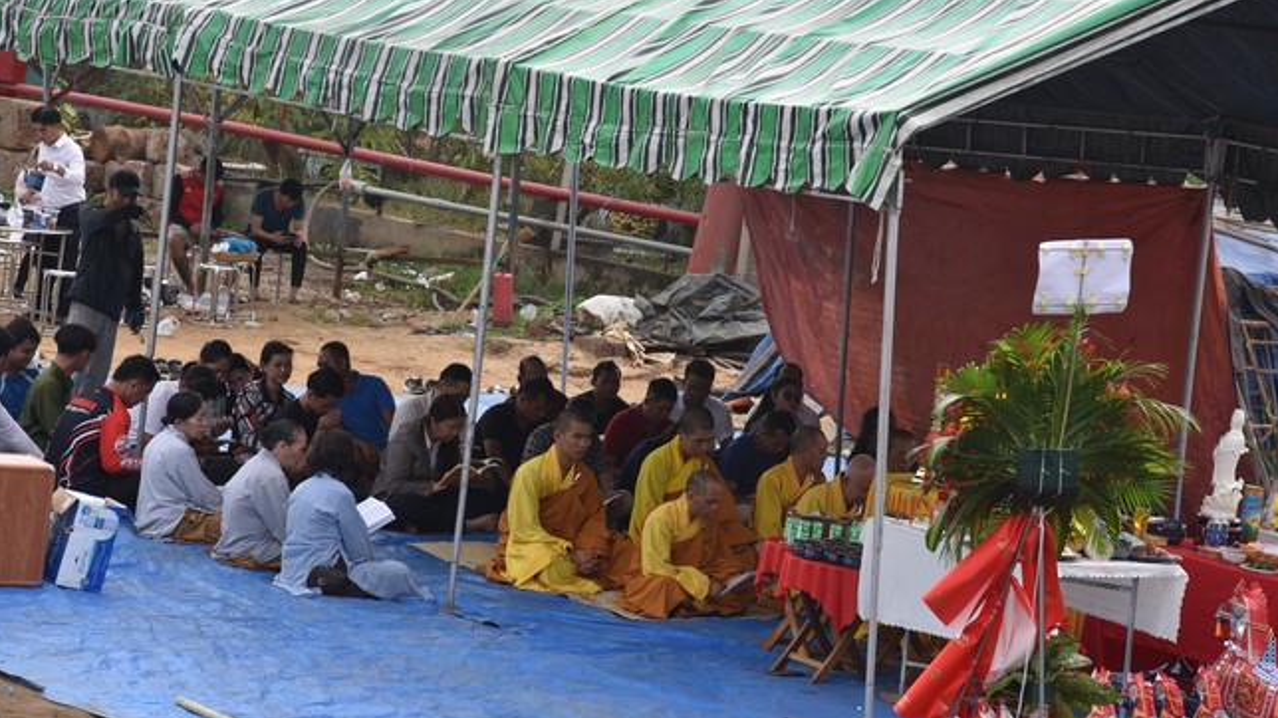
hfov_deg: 16.9
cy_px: 355
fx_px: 4303
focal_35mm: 127
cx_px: 639
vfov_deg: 9.5
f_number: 5.6
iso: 250
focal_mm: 120
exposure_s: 1/500
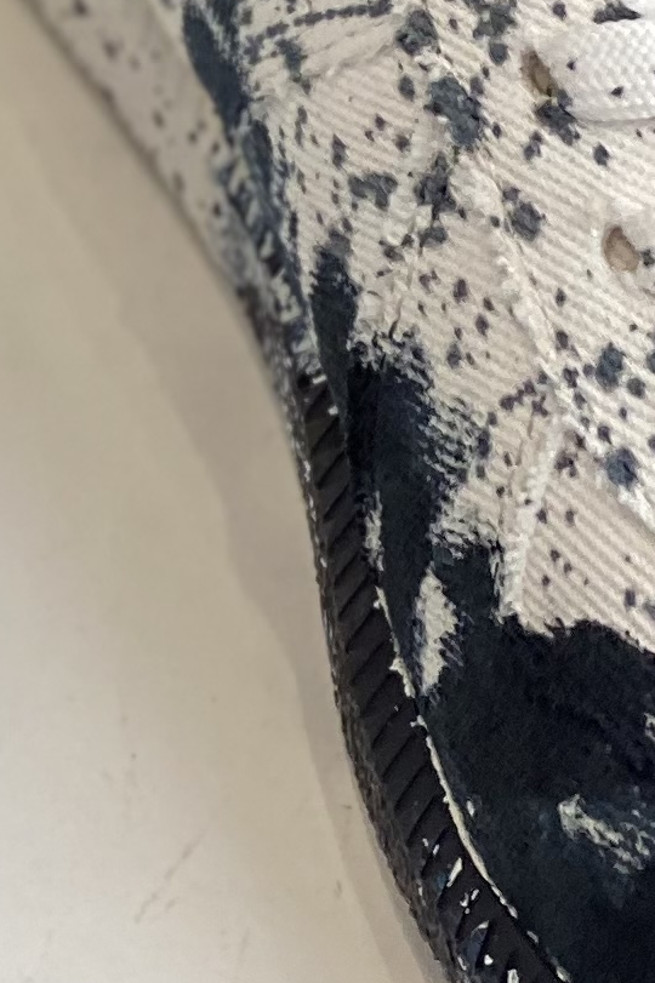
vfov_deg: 7.6
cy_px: 24
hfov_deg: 4.9
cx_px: -1169
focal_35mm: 269
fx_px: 7347
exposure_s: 1/122
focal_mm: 6
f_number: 2
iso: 32
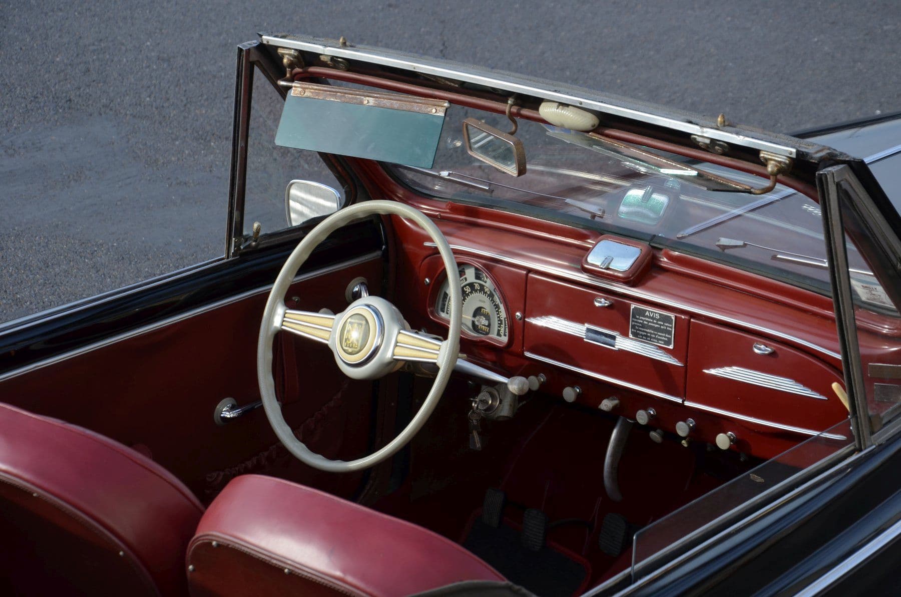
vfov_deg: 13.0
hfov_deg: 19.5
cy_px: 298
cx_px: 450
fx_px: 2622
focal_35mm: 105
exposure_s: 1/250
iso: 200
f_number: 8
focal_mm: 70
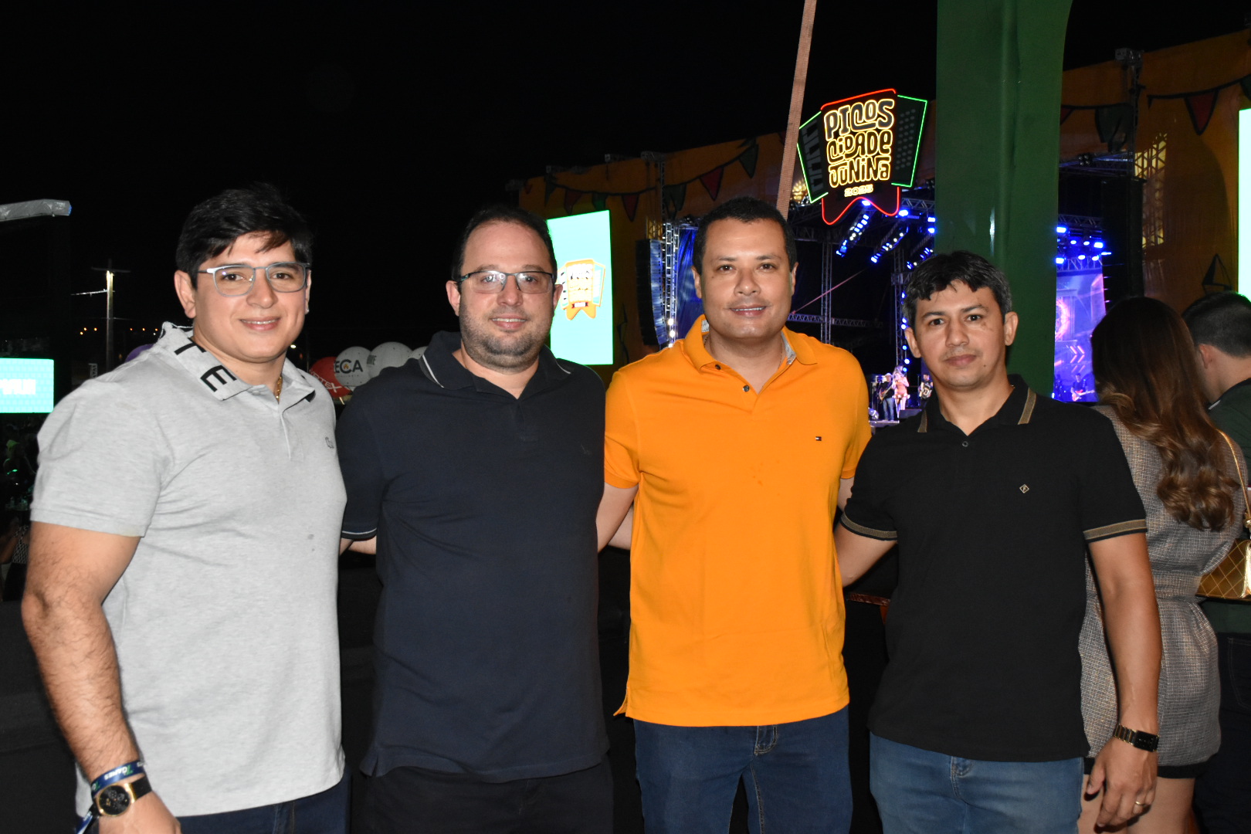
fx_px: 1251
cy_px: 417
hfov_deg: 53.1
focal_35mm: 36
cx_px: 626
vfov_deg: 36.9
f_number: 6.3
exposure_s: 1/100
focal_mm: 24
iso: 2500
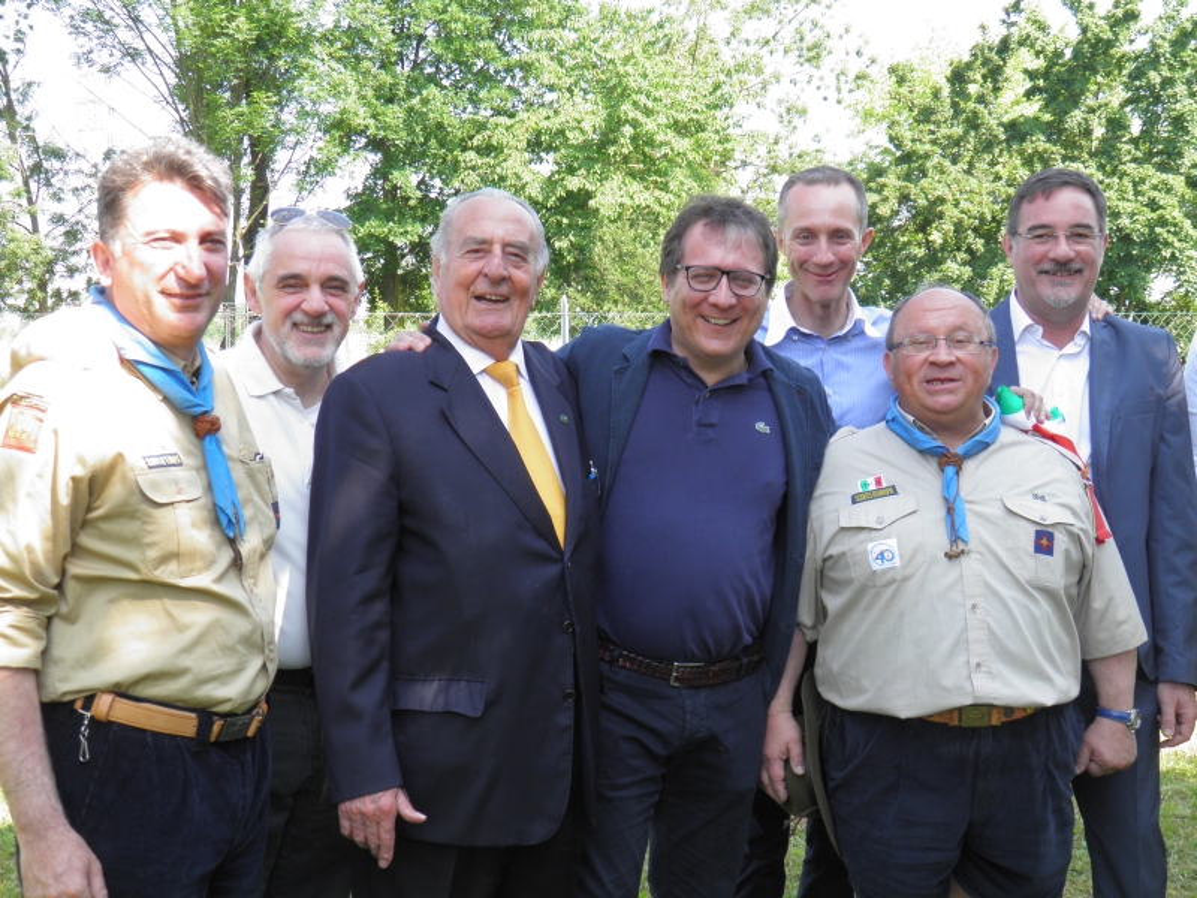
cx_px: 598
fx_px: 1694
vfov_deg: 29.7
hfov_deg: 38.9
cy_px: 449
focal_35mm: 49
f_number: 3.5
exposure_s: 1/100
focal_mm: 8.9
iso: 50
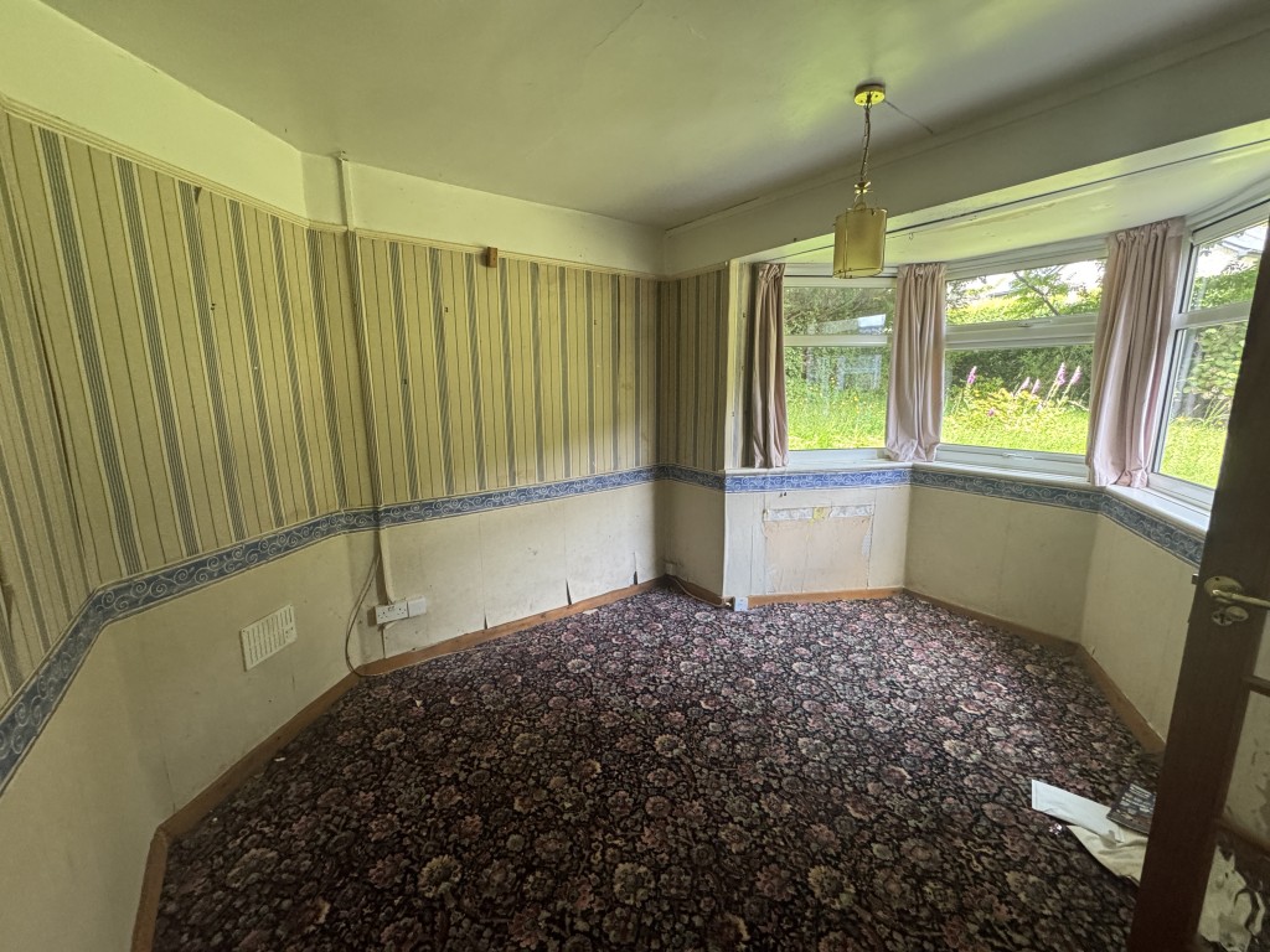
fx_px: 514
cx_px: 635
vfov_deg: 85.7
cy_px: 476
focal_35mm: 14
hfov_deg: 102.1
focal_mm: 2.22
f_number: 2.2
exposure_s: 1/99
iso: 250
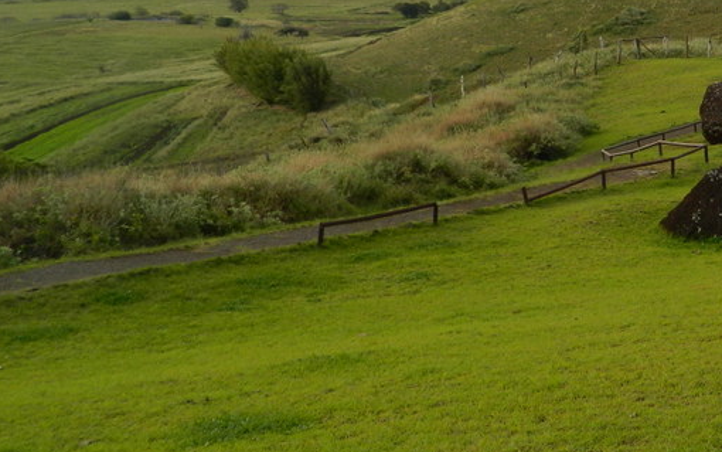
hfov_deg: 29.2
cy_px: 41
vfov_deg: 19.3
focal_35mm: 66
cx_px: 712
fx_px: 1299
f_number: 3.2
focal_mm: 5.6
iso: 80
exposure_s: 1/400
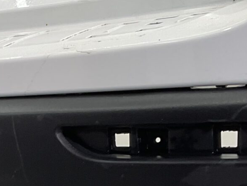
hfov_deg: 15.3
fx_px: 899
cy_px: 268
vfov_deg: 11.3
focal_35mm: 126
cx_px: -10
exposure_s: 1/120
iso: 32
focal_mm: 3
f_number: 1.8
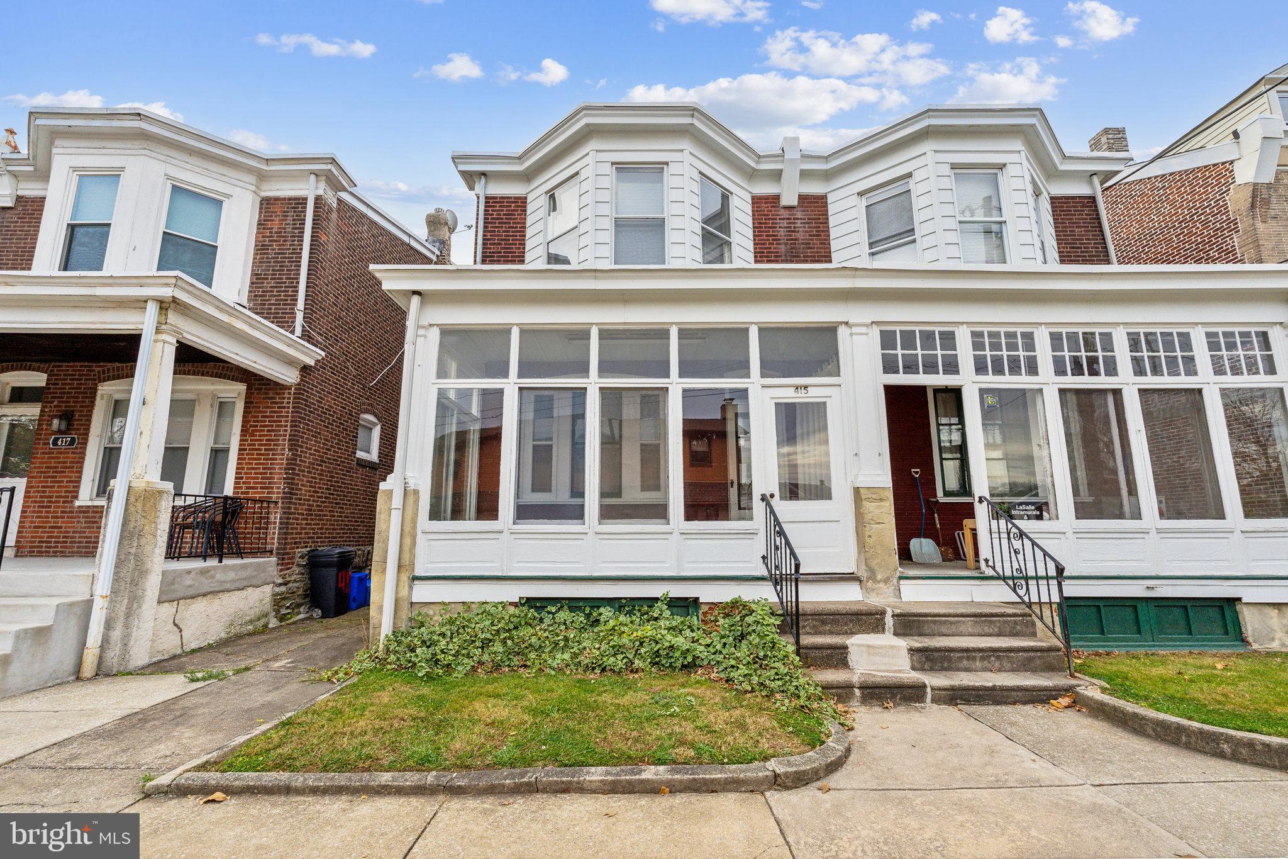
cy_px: 430
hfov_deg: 96.7
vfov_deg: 73.7
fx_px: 572
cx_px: 644
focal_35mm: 16
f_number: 11
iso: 640
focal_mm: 16
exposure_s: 1/80
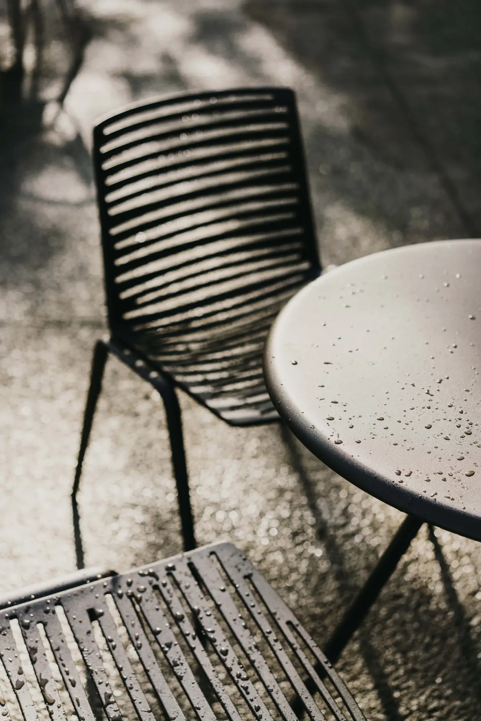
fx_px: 1102
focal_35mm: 55
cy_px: 360
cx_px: 240
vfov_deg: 36.2
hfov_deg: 24.6
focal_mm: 55
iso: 160
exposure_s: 1/1250
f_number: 3.2
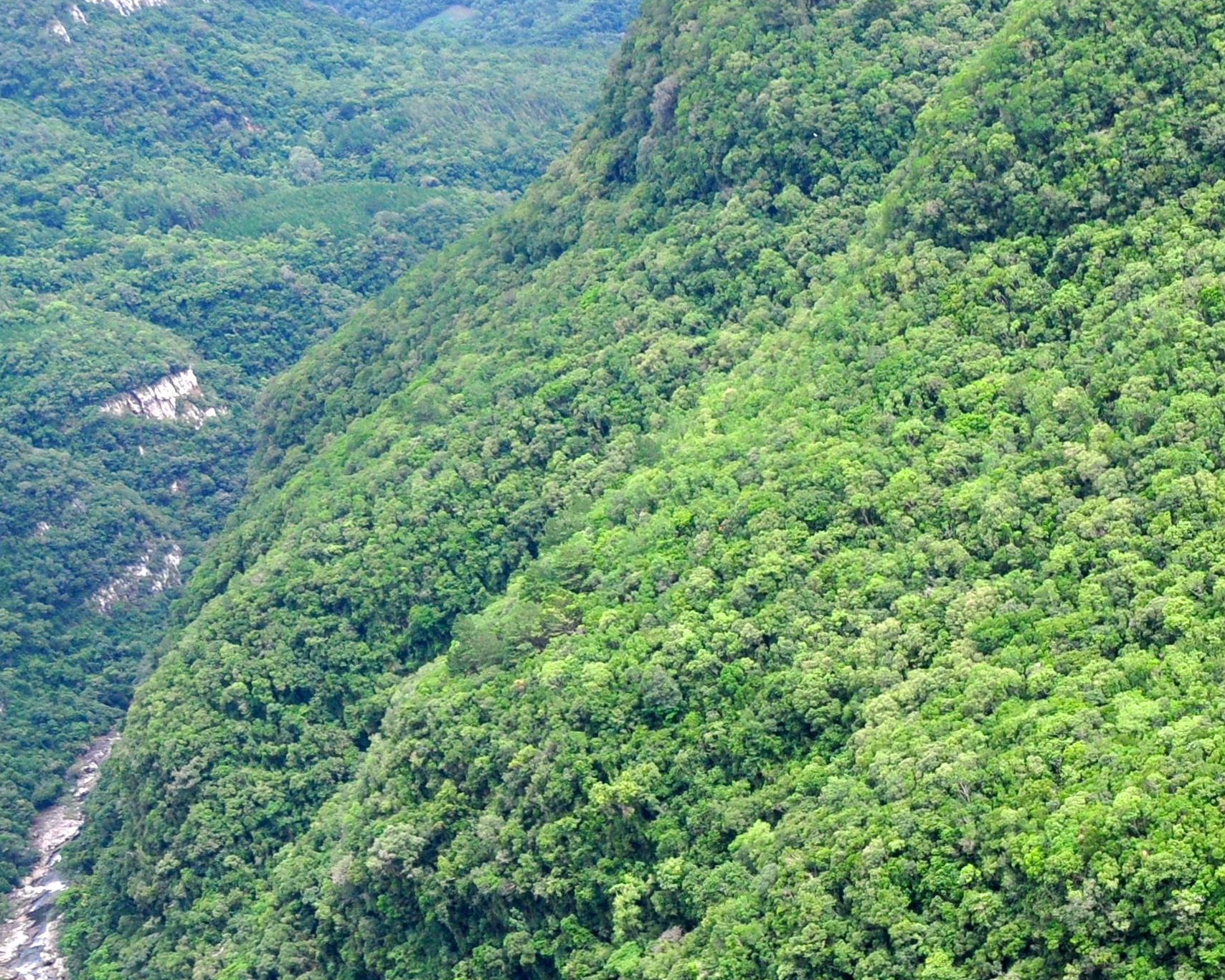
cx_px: 1426
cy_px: 891
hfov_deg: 26.9
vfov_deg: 23.5
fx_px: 2284
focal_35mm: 63
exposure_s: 1/250
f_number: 9
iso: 400
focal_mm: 18
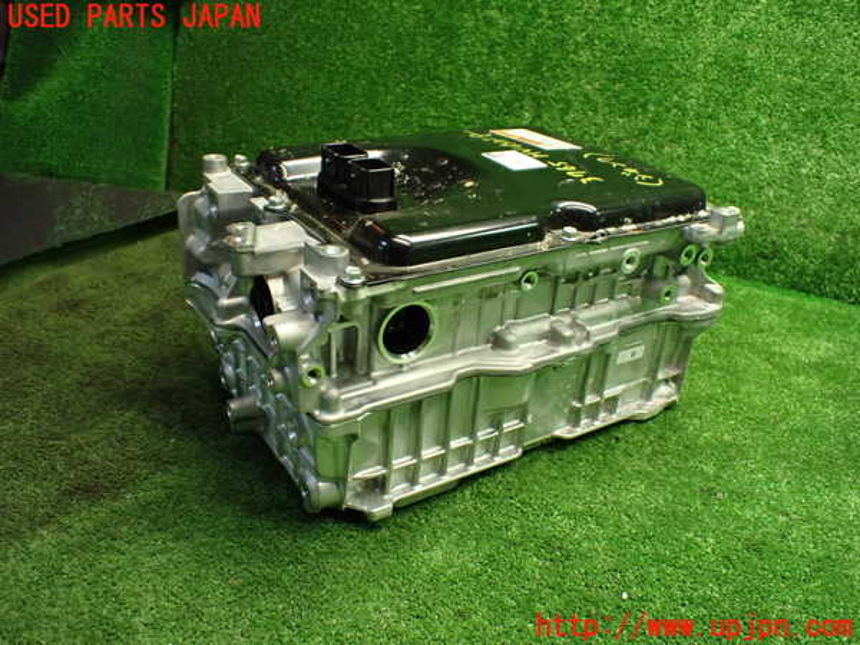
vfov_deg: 46.8
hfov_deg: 60.0
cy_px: 322
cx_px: 430
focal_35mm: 30
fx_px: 745
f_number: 2.3
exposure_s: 1/100
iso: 800
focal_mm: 5.4
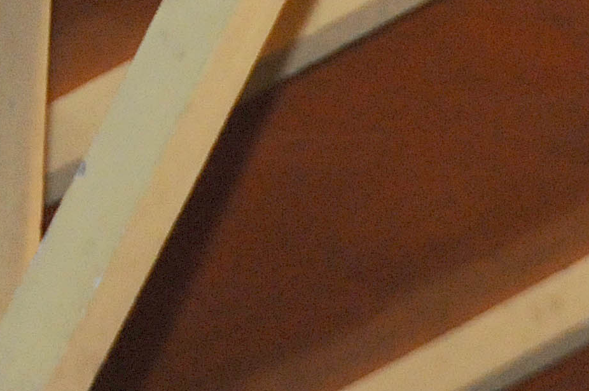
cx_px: 1289
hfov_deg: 4.2
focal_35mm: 486
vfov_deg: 2.8
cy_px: 791
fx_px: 7942
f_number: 5
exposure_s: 1/100
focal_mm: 70
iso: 1600
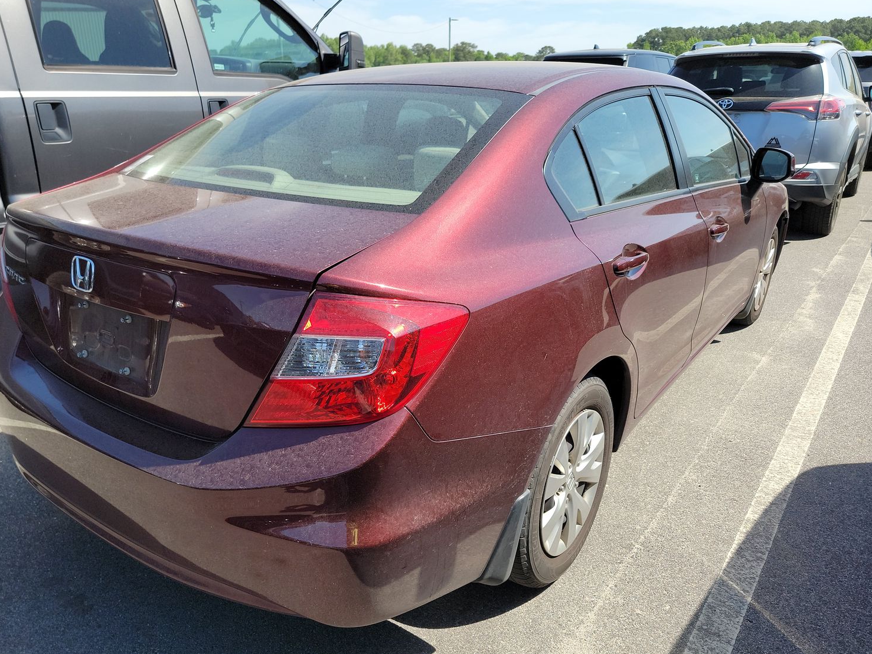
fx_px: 655
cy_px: 336
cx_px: 403
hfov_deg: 67.2
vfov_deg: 53.1
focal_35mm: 26
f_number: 1.8
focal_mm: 6.7
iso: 50
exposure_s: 1/478
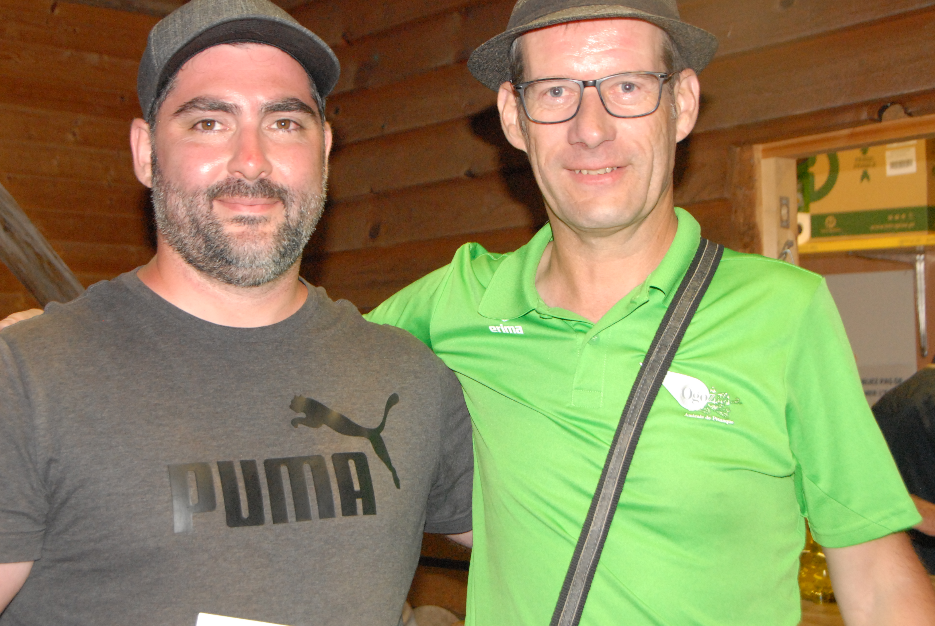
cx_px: 435
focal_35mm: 57
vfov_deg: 23.8
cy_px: 260
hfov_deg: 35.0
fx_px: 1482
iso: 1250
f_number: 5.6
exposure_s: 1/60
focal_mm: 32
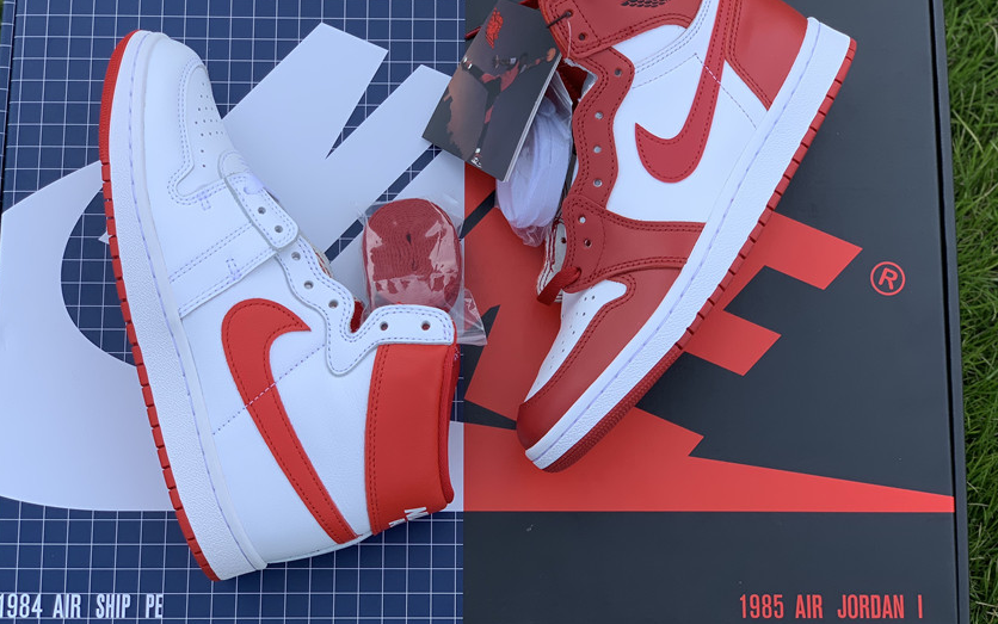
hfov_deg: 36.3
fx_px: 1524
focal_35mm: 56
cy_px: 292
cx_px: 493
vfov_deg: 23.2
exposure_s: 1/510
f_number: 2.4
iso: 16
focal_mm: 6
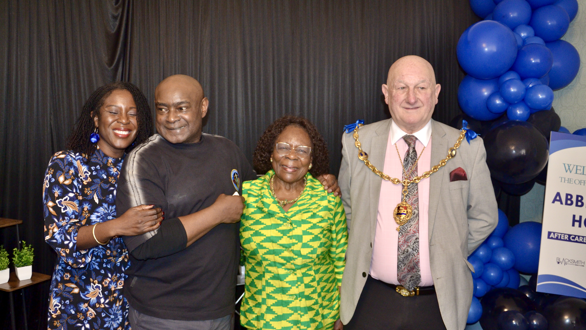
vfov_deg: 35.1
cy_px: 187
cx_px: 293
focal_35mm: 34
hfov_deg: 58.7
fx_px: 521
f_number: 3.8
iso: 800
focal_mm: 21
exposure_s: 1/30
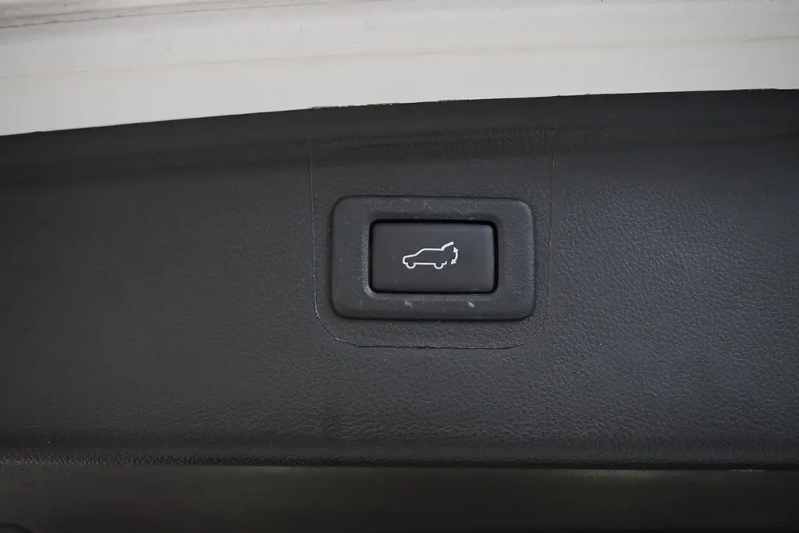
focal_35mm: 50
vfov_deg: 27.3
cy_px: 266
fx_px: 1099
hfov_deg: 40.0
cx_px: 400
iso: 5000
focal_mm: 33
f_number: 5
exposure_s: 1/50
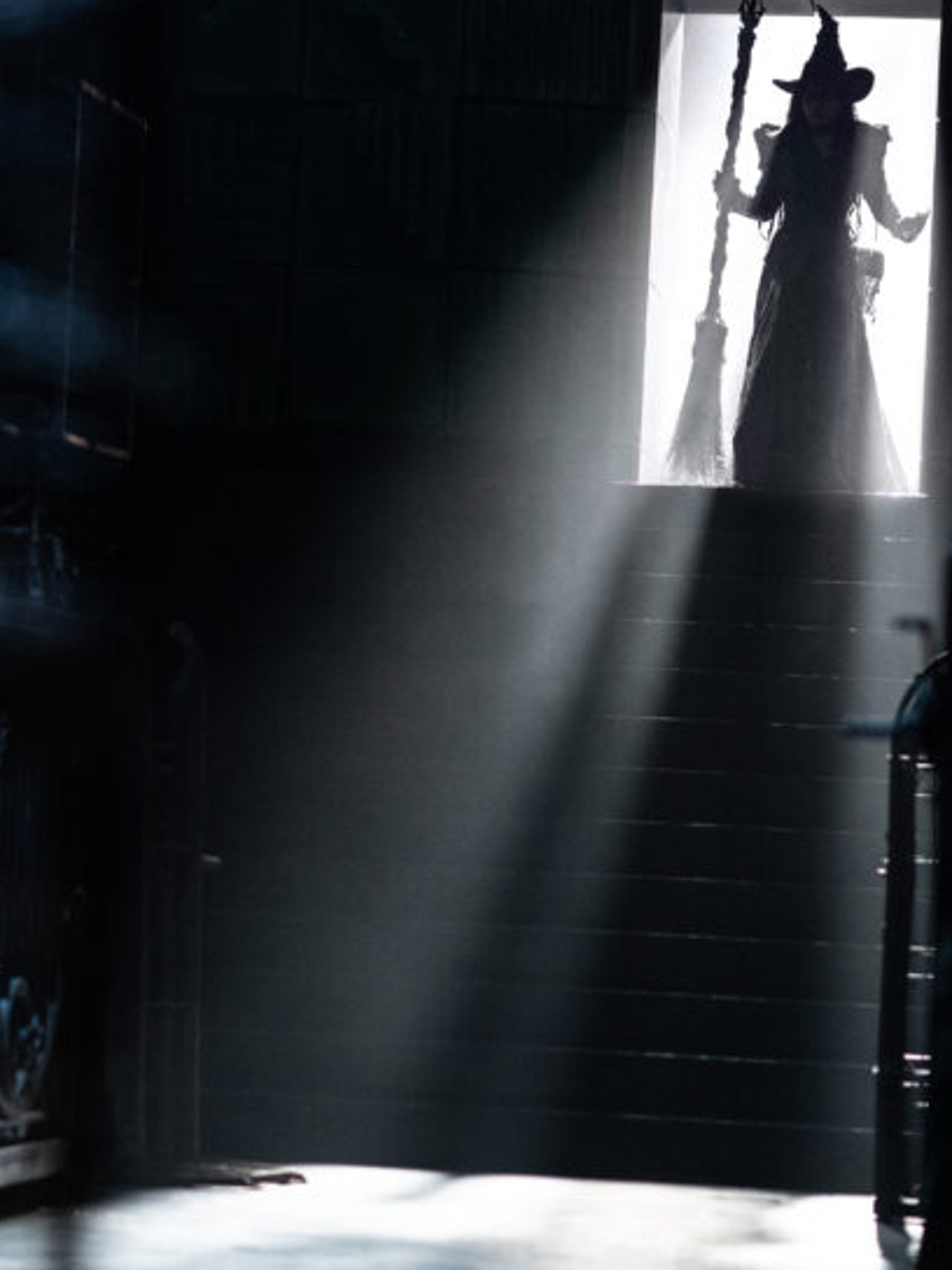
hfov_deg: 9.6
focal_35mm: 154
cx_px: 343
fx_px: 5647
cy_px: 559
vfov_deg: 12.8
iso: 2500
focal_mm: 85
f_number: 1.8
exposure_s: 1/160
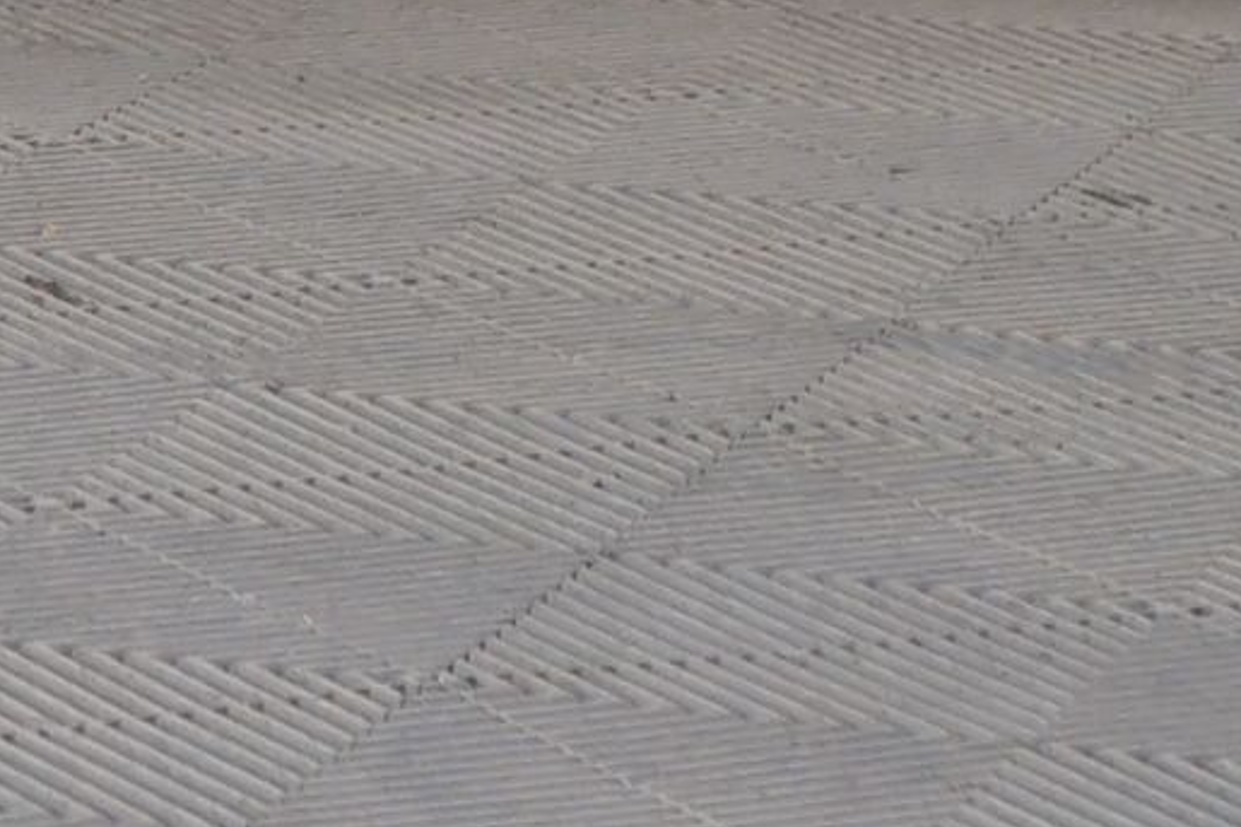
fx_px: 10545
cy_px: -2286
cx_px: -159
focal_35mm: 306
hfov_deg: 6.7
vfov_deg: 4.2
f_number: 4.5
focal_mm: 40
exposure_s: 1/8
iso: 400
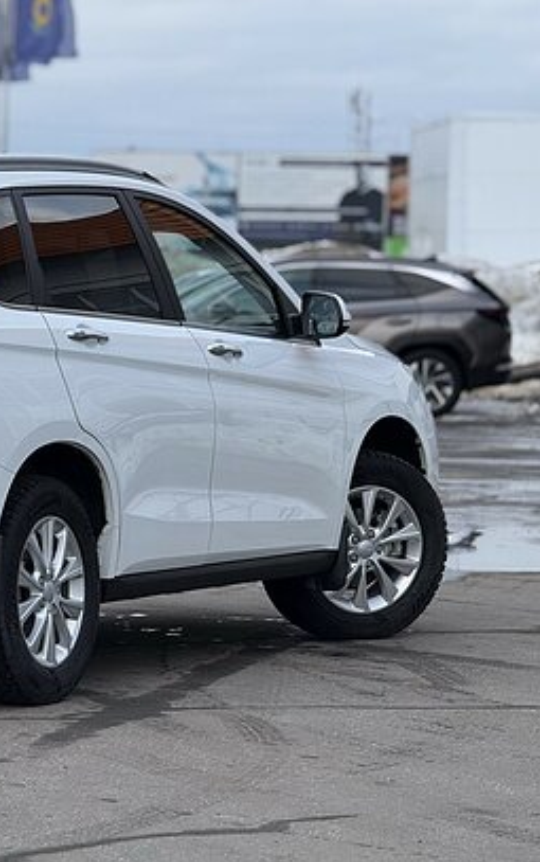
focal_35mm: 171
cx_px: -25
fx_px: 4019
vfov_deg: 12.2
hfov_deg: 7.6
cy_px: 432
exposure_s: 1/473
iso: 50
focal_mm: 15.66
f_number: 2.8
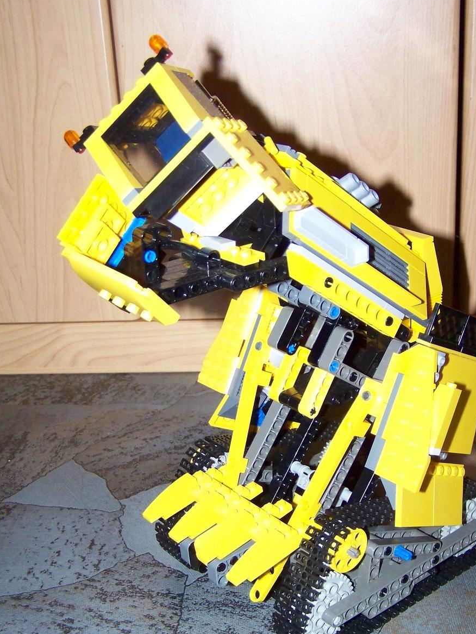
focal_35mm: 50
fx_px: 916
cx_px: 300
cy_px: 392
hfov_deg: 29.0
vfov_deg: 38.0
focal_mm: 6.3
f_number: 2.8
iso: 200
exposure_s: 1/30
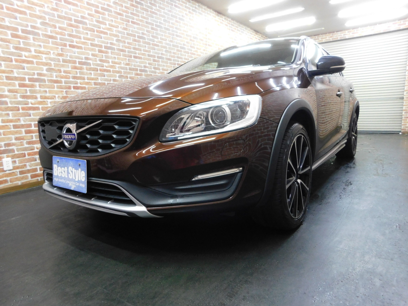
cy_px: 153
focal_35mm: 23
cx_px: 204
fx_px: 271
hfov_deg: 73.9
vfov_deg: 58.9
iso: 400
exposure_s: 1/20
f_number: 3
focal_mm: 4
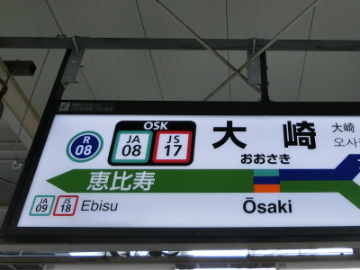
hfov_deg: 45.7
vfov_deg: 35.4
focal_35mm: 40
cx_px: 256
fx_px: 416
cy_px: 79
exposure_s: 1/125
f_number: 3.5
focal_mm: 4.5
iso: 160
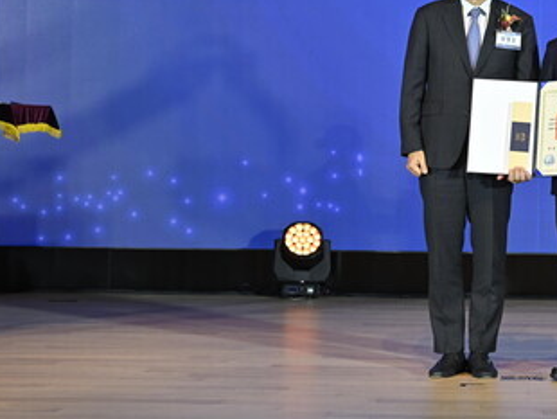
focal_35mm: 93
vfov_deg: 15.8
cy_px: 94
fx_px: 1498
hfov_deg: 20.5
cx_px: 530
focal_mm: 50
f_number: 5
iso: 1000
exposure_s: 1/200
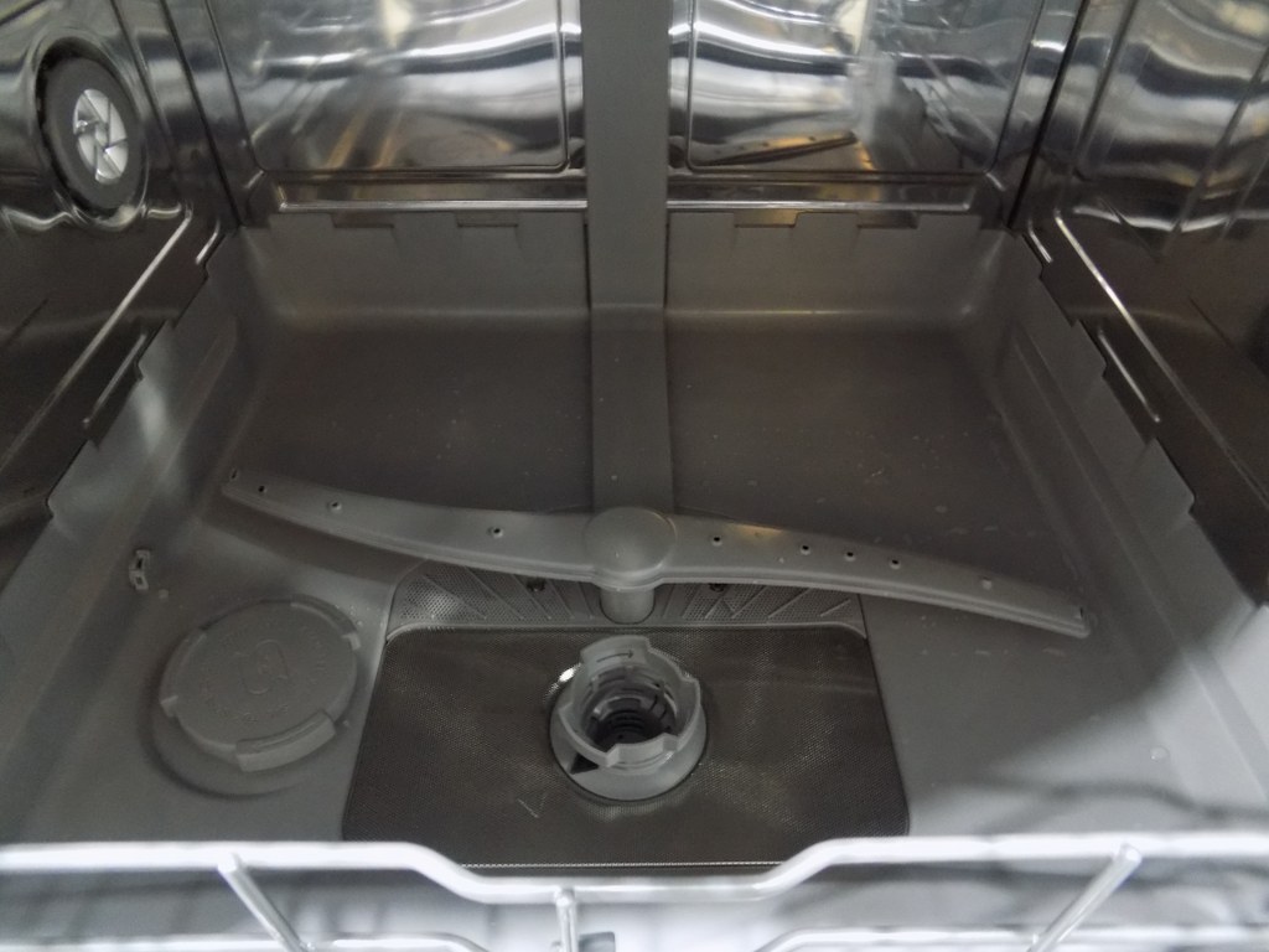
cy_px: 476
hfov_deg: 73.9
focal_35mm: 23
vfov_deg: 58.9
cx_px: 634
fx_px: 843
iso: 400
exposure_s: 1/6
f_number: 3.1
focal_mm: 4
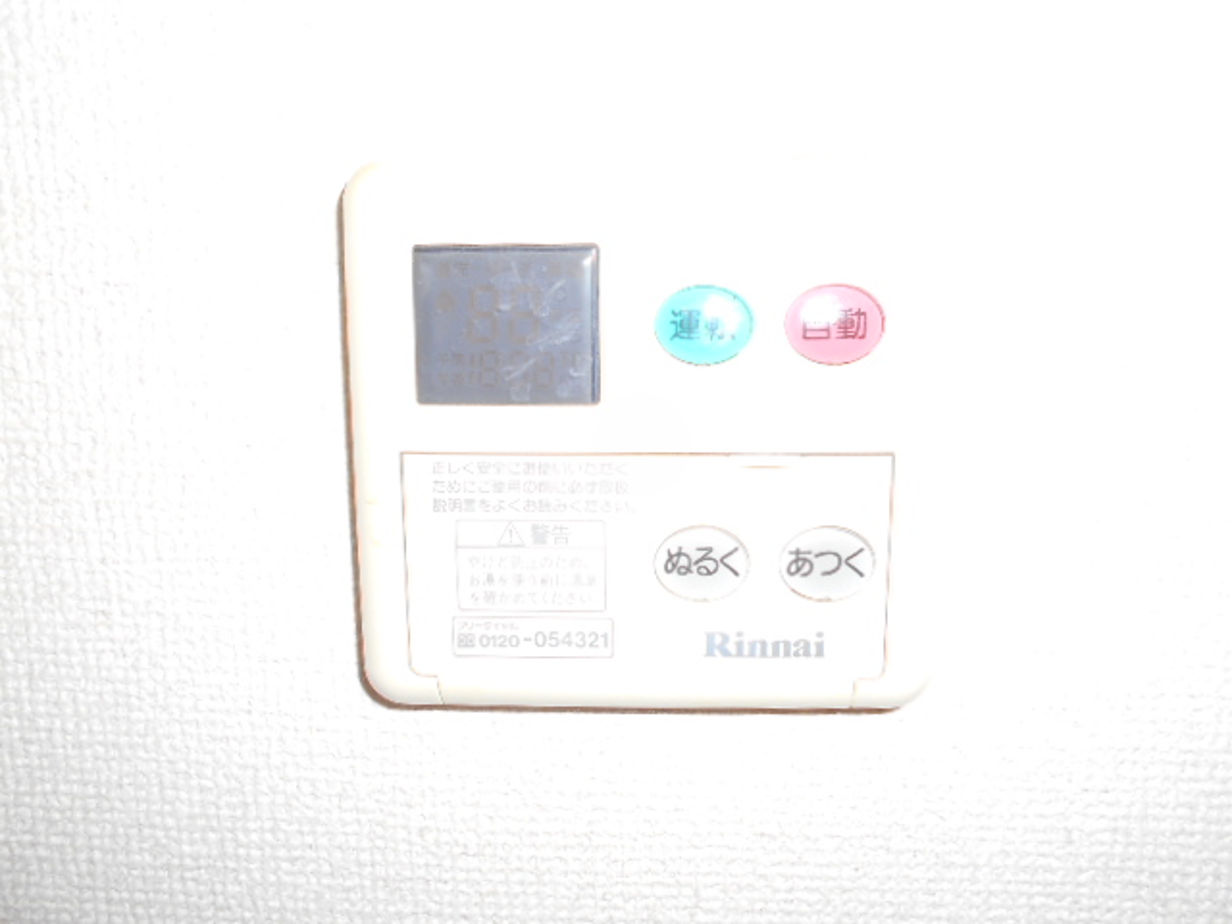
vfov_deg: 53.1
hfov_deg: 67.3
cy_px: 462
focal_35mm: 26
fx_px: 925
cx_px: 616
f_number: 3.2
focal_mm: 4.6
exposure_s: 1/25
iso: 80
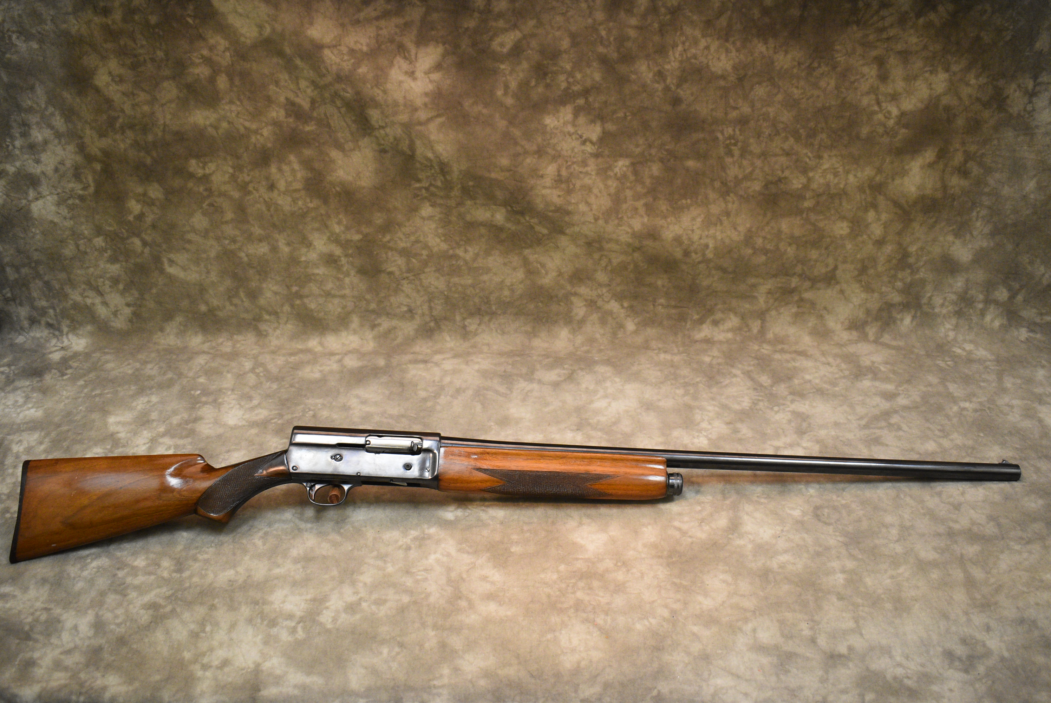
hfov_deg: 53.1
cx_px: 526
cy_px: 352
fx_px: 1052
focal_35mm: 36
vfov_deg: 36.9
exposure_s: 1/125
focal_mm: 24
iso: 1800
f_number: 4
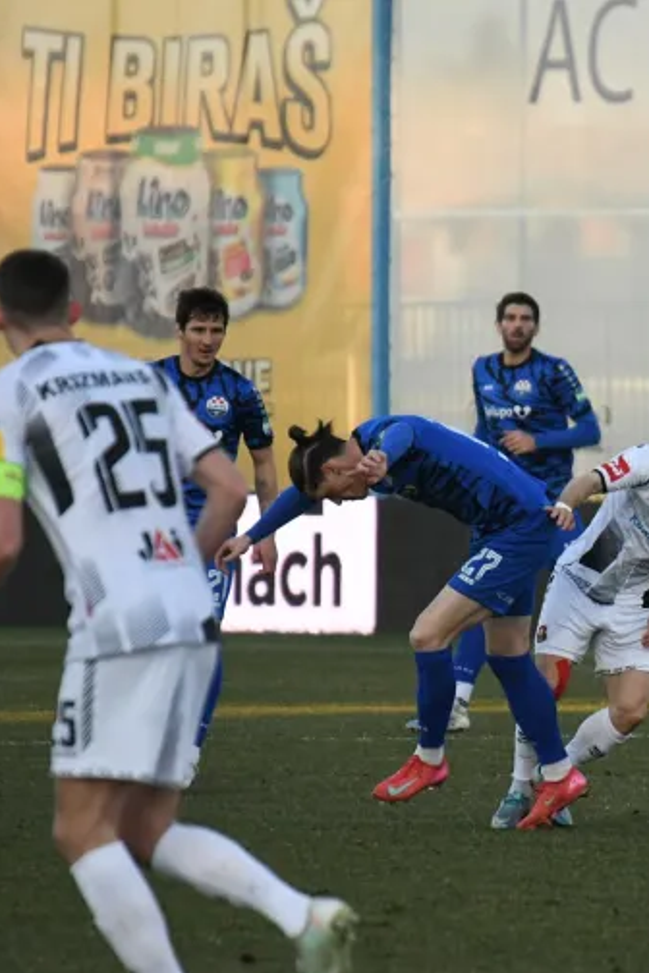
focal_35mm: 588
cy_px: 487
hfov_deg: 2.3
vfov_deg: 3.5
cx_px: 647
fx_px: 15899
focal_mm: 260
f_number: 5.6
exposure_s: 1/2000
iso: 2500
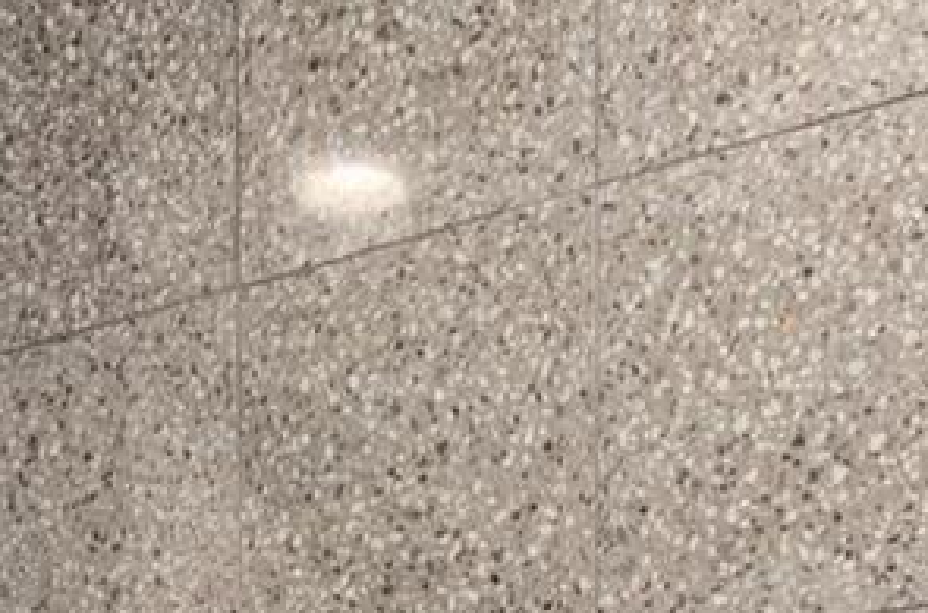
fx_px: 2943
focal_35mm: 114
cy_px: 1257
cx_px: 444
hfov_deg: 17.9
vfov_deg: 10.8
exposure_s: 1/1.25
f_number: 8
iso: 400
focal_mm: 11
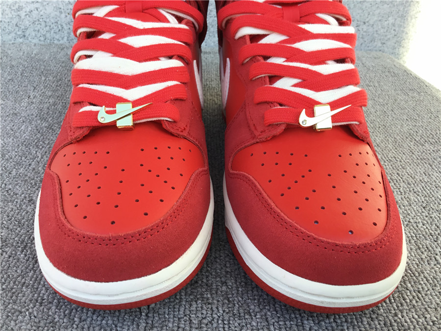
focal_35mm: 31
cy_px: 166
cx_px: 220
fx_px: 395
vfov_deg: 45.4
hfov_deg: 58.4
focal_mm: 3.3
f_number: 2.4
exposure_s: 1/185
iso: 25
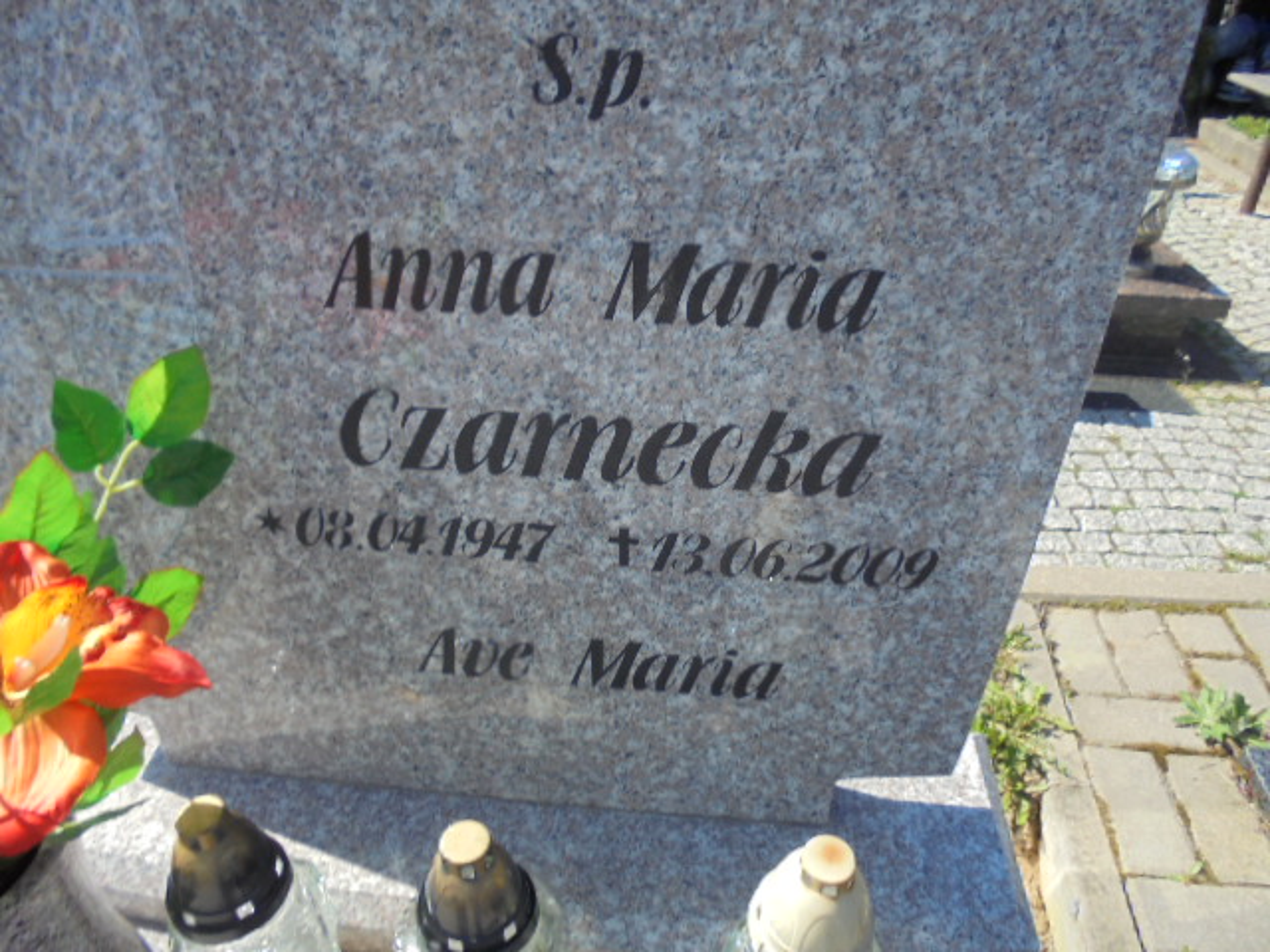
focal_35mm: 26
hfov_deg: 67.3
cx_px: 635
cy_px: 476
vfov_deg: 53.1
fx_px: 954
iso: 100
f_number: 3.5
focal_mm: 4.6
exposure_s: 1/500
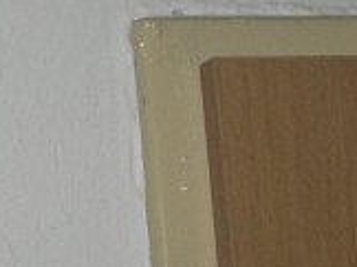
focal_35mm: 188
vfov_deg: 7.8
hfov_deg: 9.3
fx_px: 1936
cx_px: -518
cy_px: -11
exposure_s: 1/60
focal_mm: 6.3
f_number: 3.1
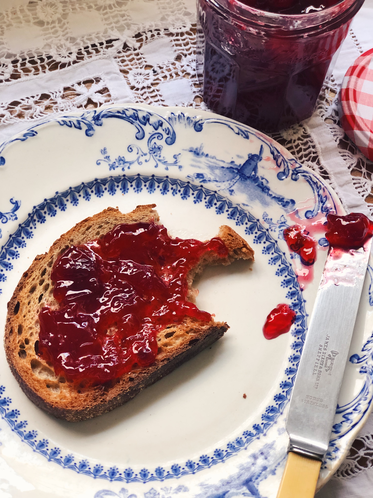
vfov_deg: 33.8
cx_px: 186
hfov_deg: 25.7
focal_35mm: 57
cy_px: 249
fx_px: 819
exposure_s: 1/30
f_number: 2.8
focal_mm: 6.6
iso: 80
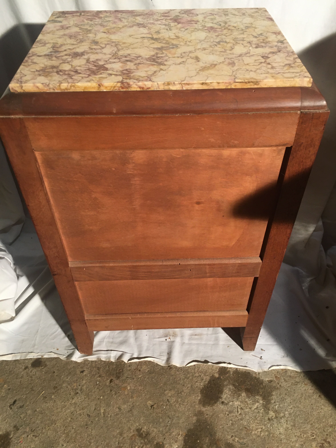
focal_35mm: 29
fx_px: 375
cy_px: 224
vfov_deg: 61.7
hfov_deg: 48.2
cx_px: 168
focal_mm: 4.15
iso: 160
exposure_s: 1/33
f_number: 2.2
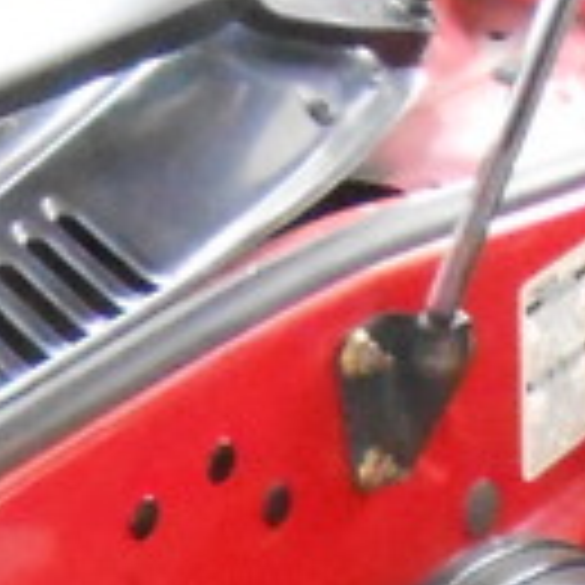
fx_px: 3461
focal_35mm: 181
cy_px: 1638
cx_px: 45
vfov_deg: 8.4
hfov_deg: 9.6
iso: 800
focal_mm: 4.6
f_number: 3.5
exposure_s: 1/100
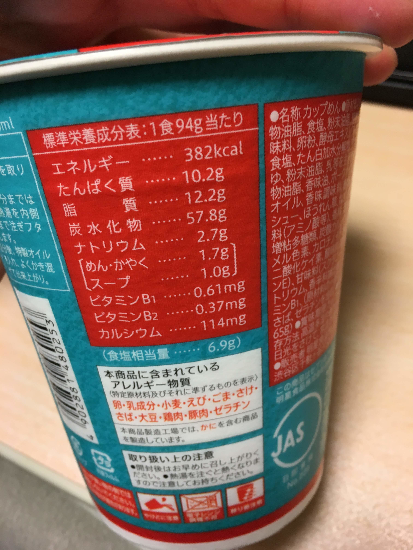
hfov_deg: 48.2
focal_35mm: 29
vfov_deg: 61.7
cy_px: 275
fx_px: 461
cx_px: 206
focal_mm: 4.15
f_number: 2.2
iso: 80
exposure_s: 1/30
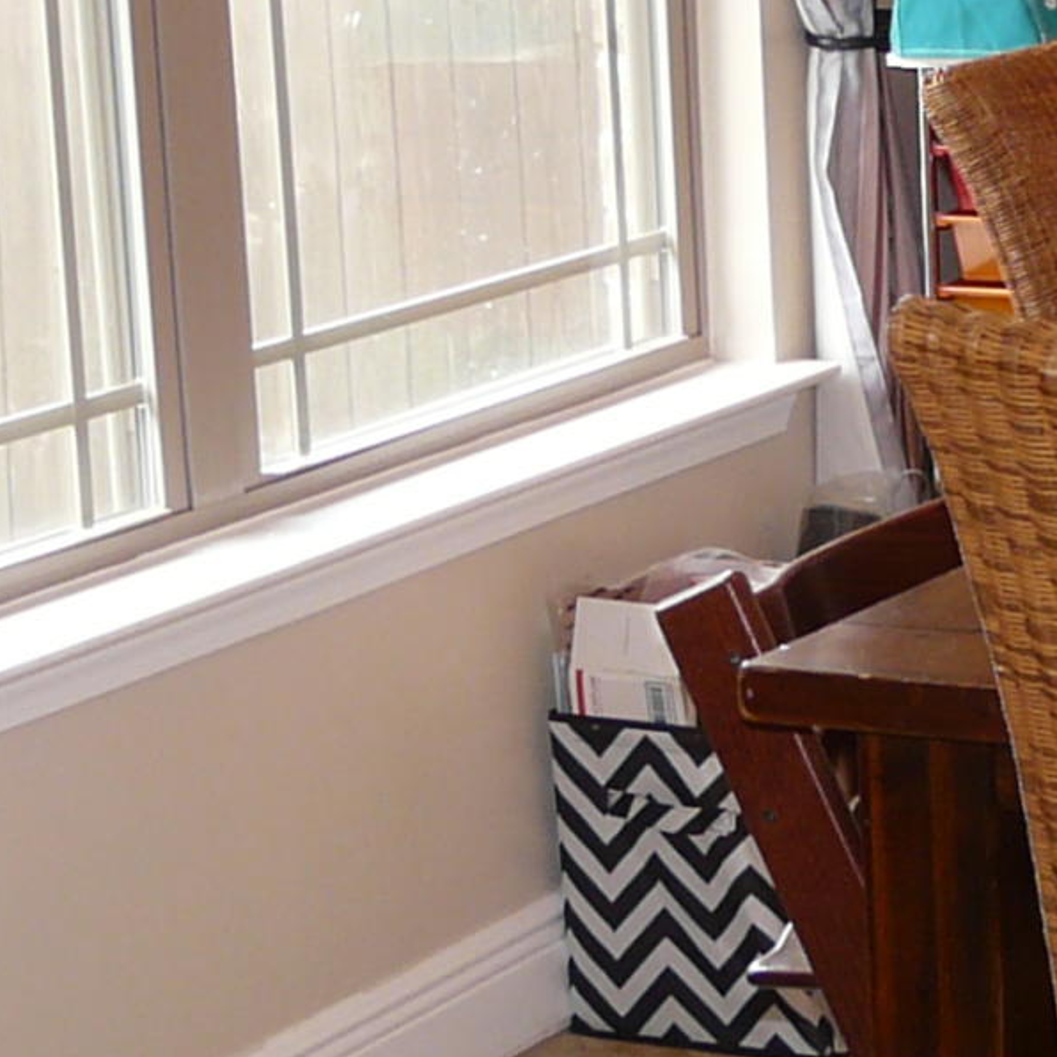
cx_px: 1263
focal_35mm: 129
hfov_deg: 13.2
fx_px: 4456
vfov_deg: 13.5
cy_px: 289
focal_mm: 4.7
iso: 100
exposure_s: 1/30
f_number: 2.8
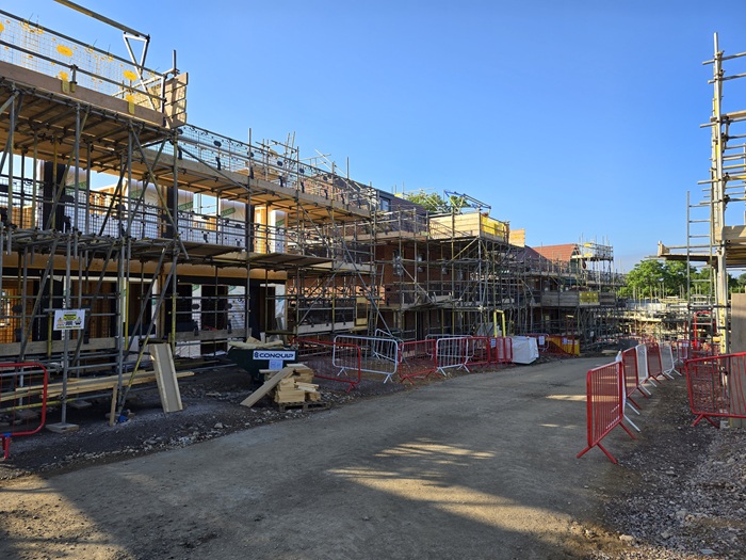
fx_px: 496
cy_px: 280
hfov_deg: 73.9
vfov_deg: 58.9
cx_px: 373
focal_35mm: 23
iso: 12
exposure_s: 1/329
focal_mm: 6.3
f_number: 1.7
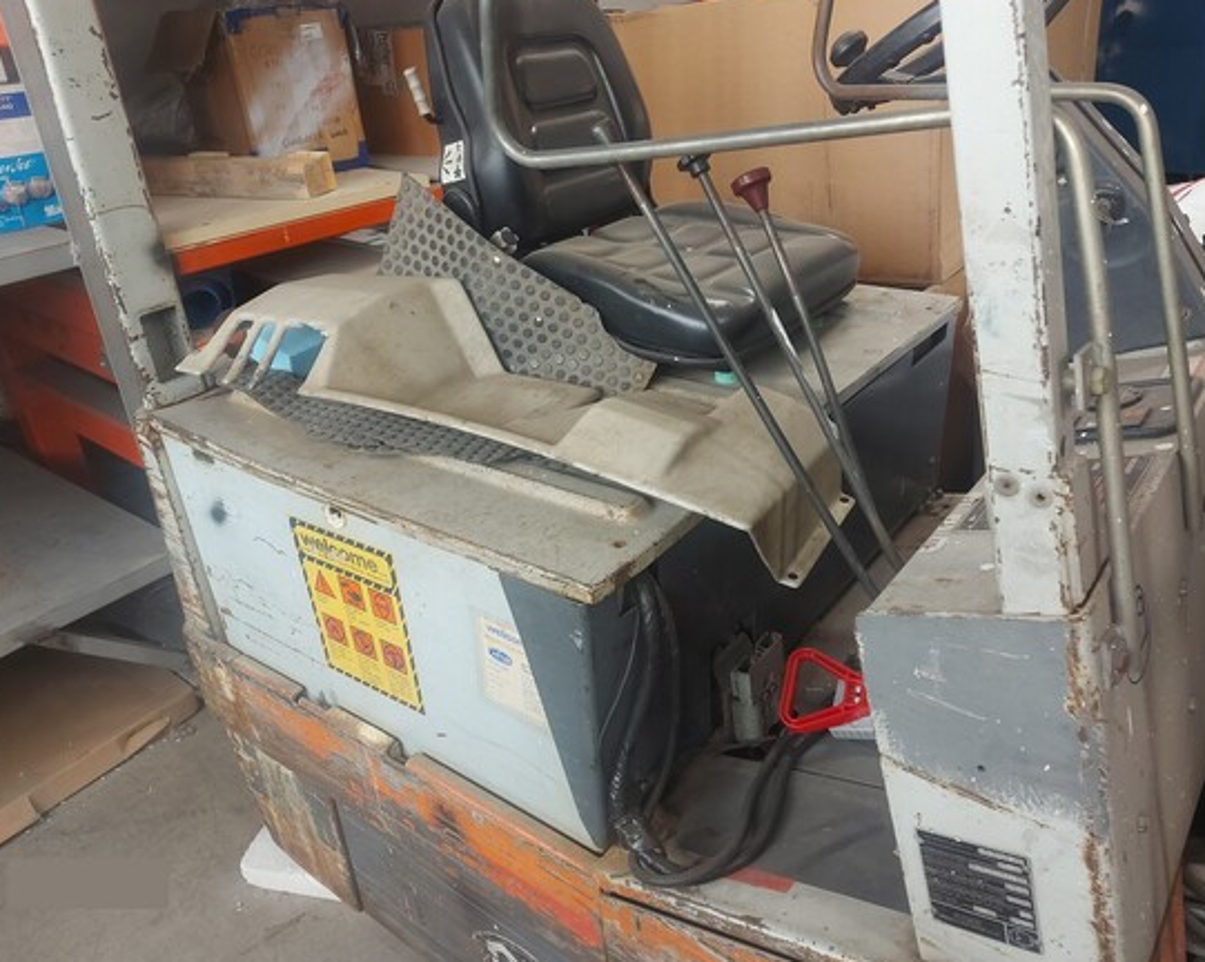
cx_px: 617
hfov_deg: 66.1
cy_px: 477
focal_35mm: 26
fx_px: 927
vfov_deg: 54.9
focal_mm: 5.23
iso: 160
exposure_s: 1/50
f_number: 1.8
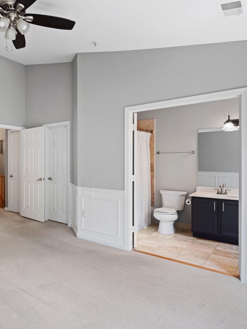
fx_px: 228
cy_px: 165
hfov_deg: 51.1
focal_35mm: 24
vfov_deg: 71.6
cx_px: 31
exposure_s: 1/5
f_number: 8
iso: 640
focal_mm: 16
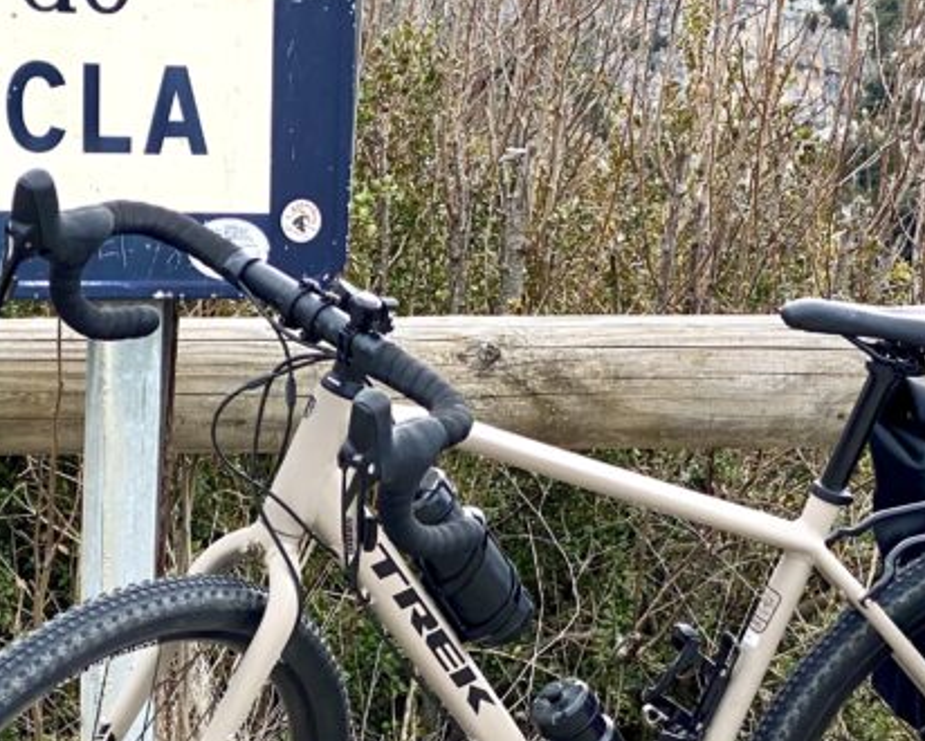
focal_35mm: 126
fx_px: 3451
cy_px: 514
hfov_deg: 15.3
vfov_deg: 12.2
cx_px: 355
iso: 20
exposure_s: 1/381
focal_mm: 6
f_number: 2
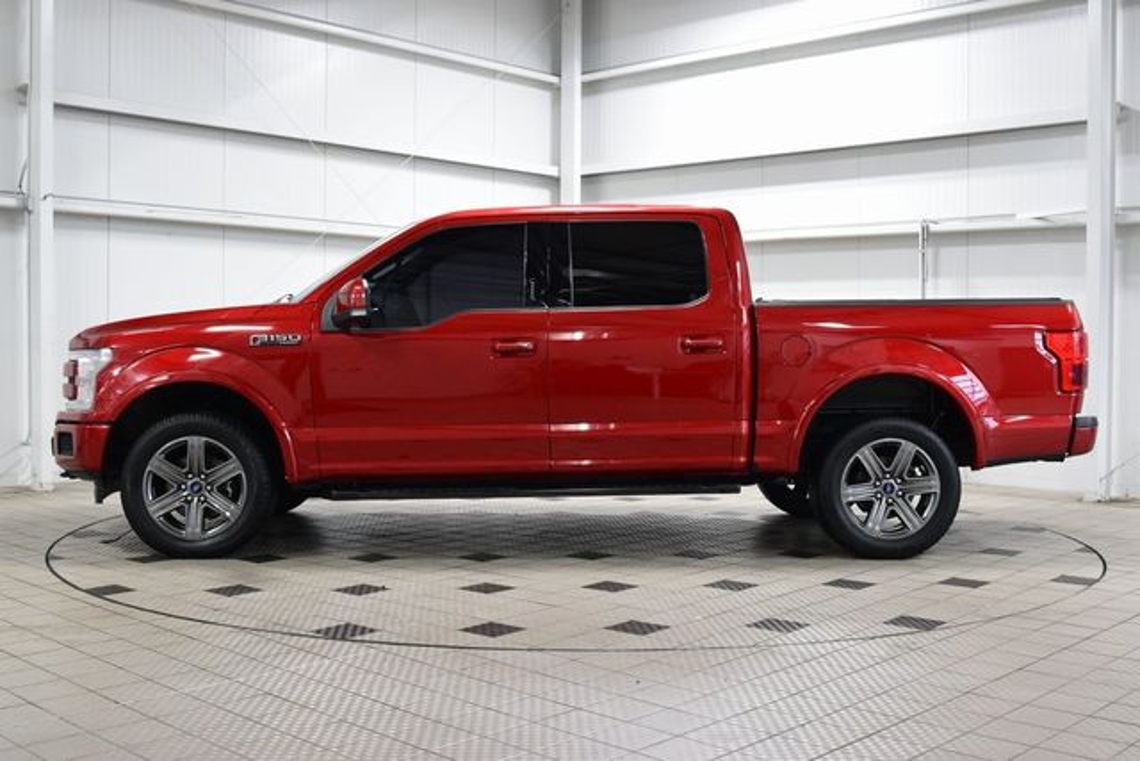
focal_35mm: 40
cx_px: 570
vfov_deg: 33.0
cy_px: 380
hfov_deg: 47.9
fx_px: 1283
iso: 1600
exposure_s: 1/60
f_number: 5
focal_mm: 27
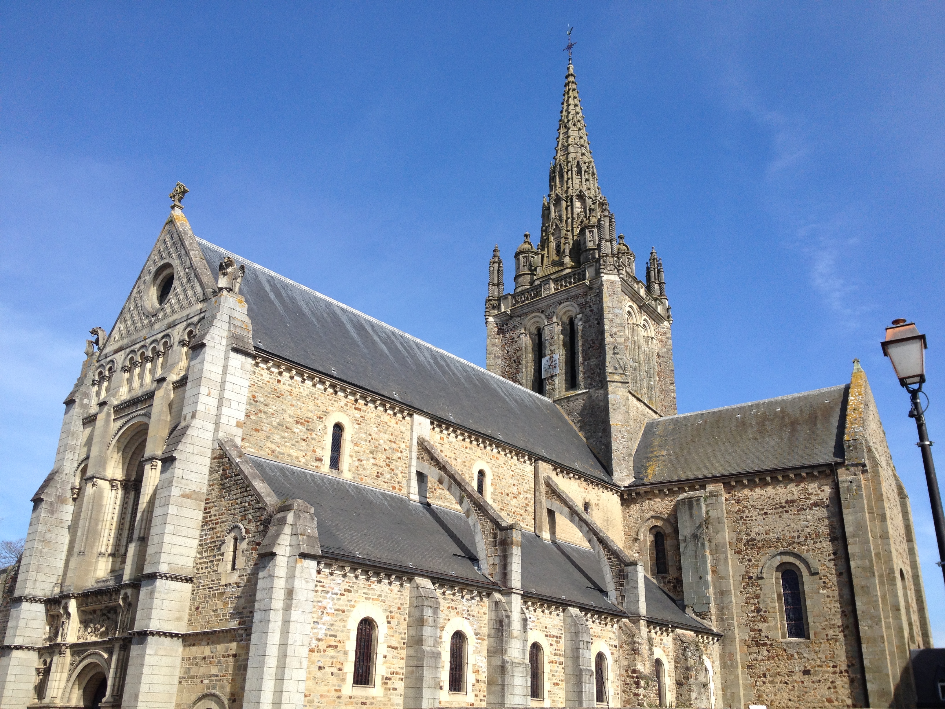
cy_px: 354
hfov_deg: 52.6
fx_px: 955
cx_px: 472
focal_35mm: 35
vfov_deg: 40.7
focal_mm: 4.28
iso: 50
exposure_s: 1/1416
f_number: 2.4
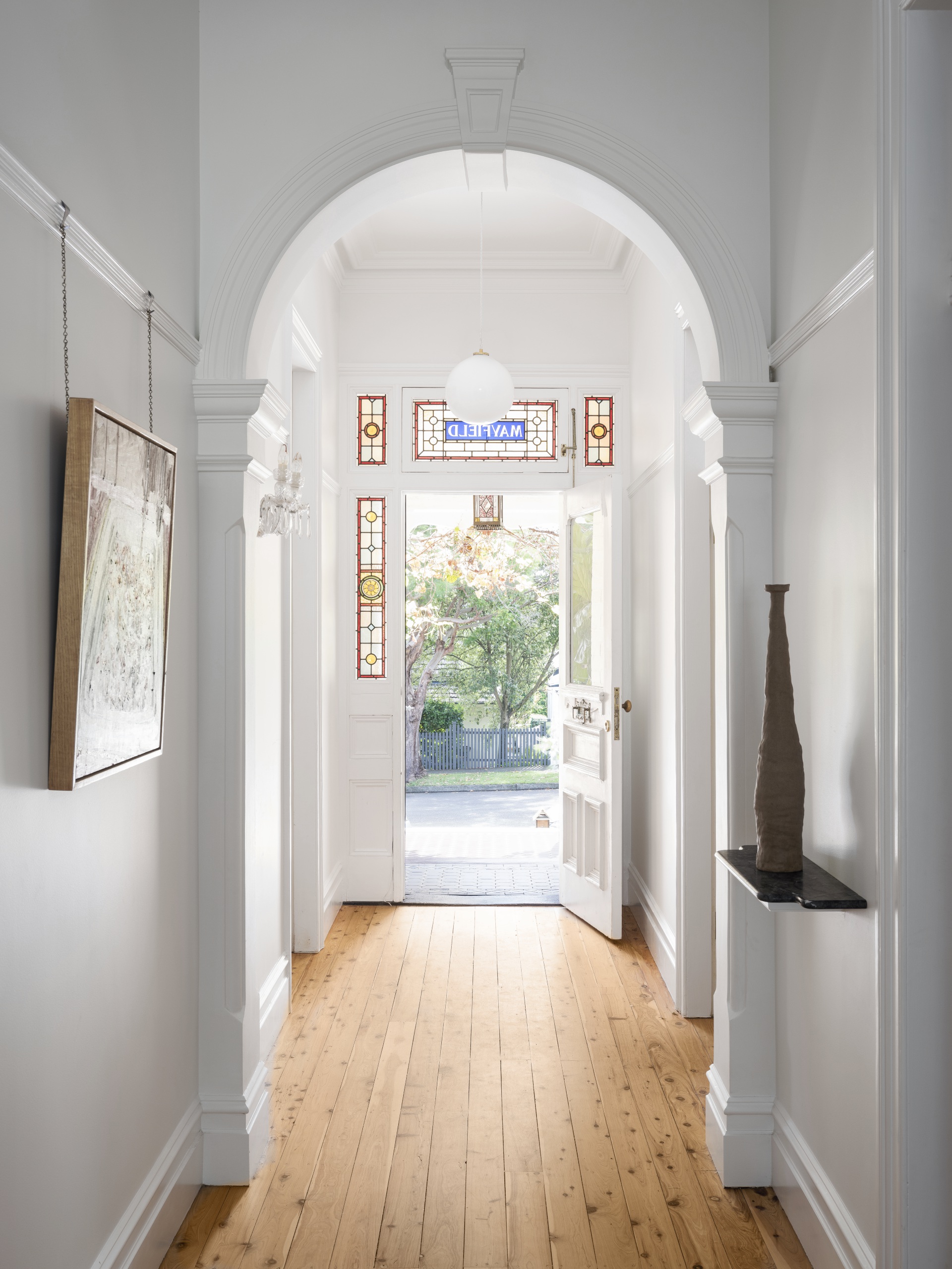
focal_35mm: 36
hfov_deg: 39.7
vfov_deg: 51.4
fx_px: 1320
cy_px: 634
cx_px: 476
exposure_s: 3.7
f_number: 14
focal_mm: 45.7
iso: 100
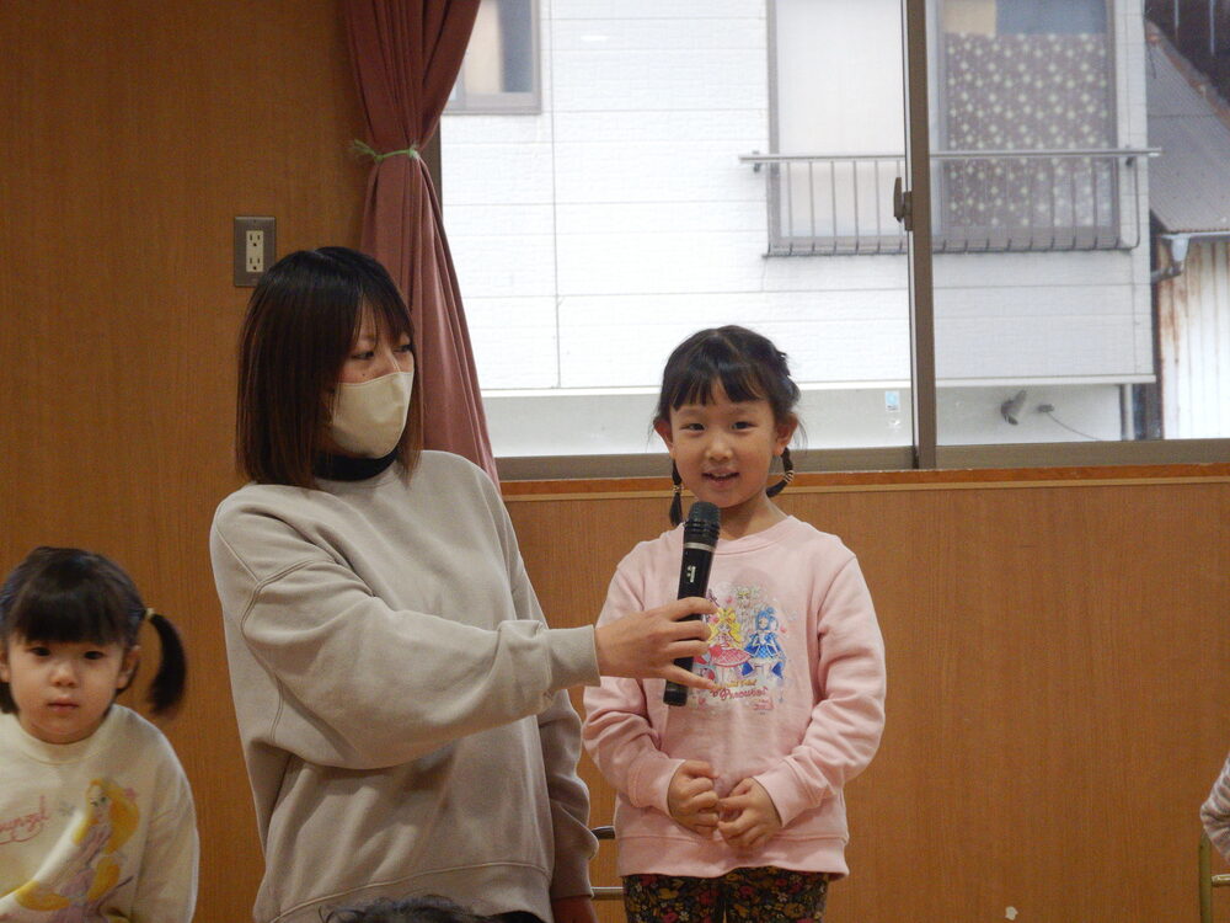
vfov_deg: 14.6
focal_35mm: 101
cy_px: 462
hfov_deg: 19.4
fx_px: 3589
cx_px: 615
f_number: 4.8
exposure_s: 1/15
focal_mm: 18.1
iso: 200
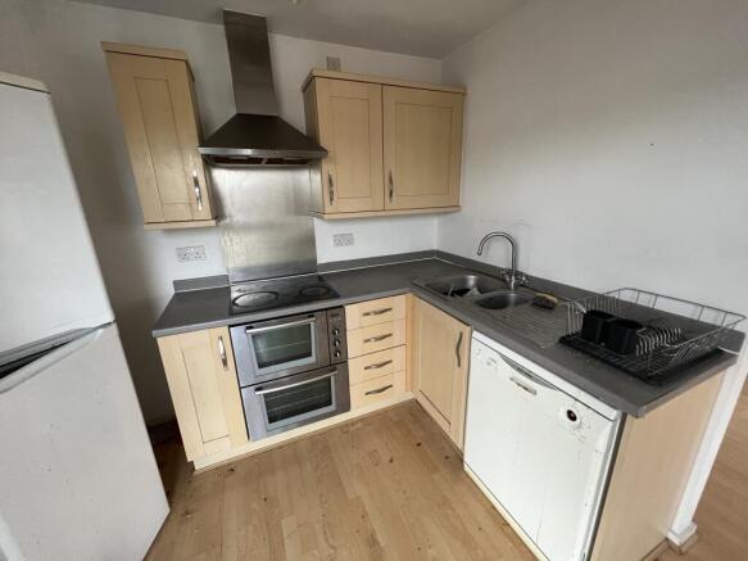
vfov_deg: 89.9
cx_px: 374
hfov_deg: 106.2
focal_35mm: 13
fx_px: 281
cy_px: 280
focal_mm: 1.57
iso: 200
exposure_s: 1/99
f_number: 1.8
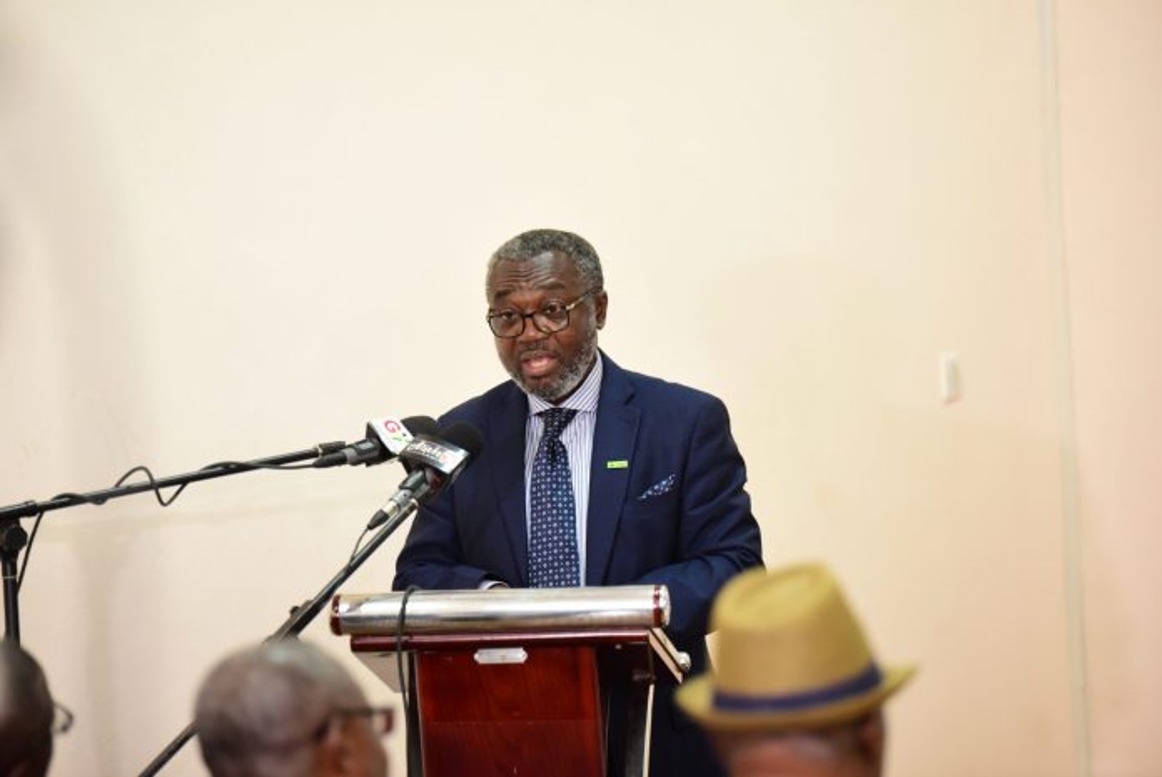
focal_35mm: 165
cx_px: 581
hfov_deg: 12.4
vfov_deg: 8.3
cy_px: 388
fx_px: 5329
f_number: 2.8
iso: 2500
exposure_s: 1/80
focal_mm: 165
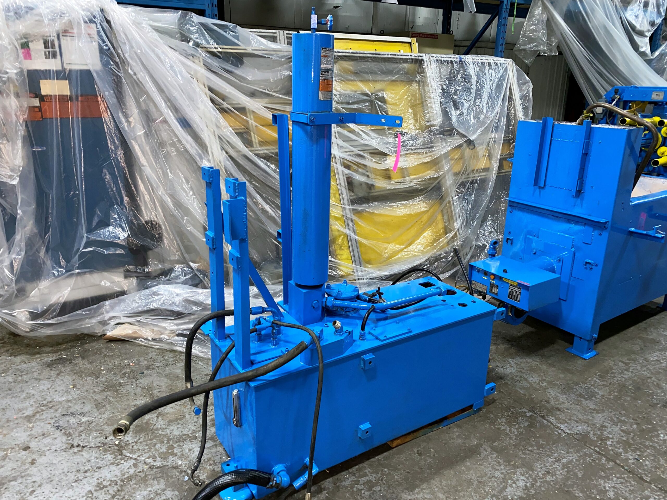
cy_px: 250
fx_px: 501
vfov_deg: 53.1
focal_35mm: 26
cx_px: 334
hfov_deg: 67.3
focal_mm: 4.25
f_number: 1.8
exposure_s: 1/15
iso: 64
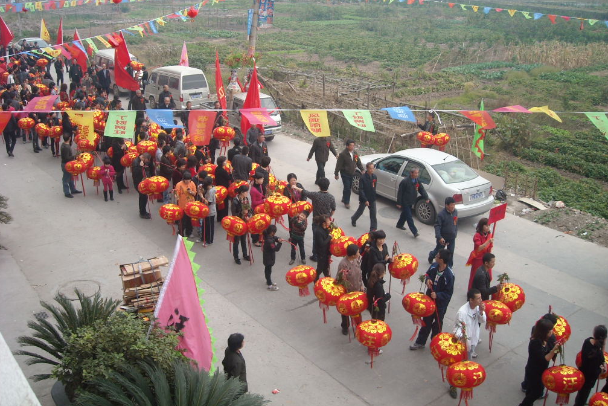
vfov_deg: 35.9
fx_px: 625
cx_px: 306
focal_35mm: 37
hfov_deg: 51.9
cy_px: 182
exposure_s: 1/228
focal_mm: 5.7
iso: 64
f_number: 2.8
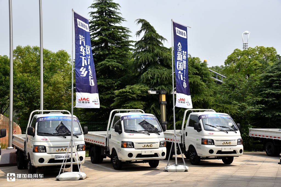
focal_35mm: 58
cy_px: 94
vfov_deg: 23.4
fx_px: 453
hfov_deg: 34.5
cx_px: 140
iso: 200
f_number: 10
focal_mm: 58
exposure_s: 1/400
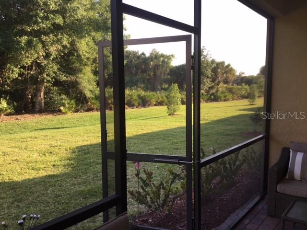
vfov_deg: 45.4
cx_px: 154
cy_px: 115
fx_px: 275
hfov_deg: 58.4
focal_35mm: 31
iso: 25
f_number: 2.4
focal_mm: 3.3
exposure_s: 1/122
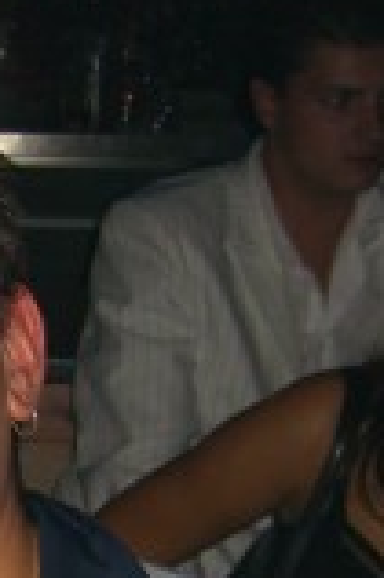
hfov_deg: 8.9
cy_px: 776
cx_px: -208
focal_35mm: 150
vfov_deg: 13.2
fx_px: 2405
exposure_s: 1/60
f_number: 2.8
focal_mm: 7.9
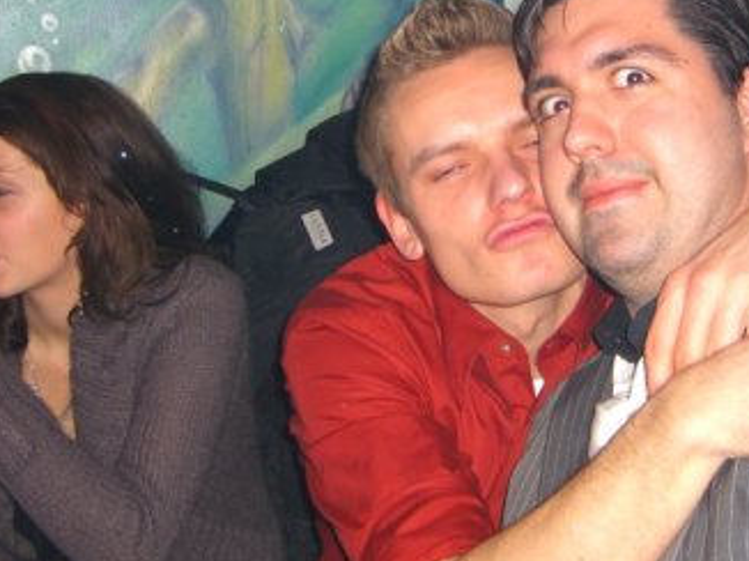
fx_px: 1514
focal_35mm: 70
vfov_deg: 20.9
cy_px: 163
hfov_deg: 27.7
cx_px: 462
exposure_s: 1/60
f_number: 2.8
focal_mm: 7.9
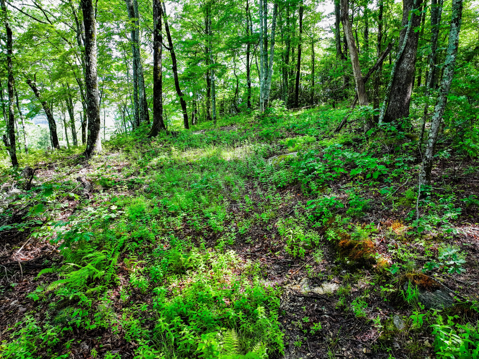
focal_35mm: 24
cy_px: 180
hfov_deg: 71.6
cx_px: 240
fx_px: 332
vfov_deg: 56.8
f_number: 2.8
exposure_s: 1/15
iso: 290
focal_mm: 12.29
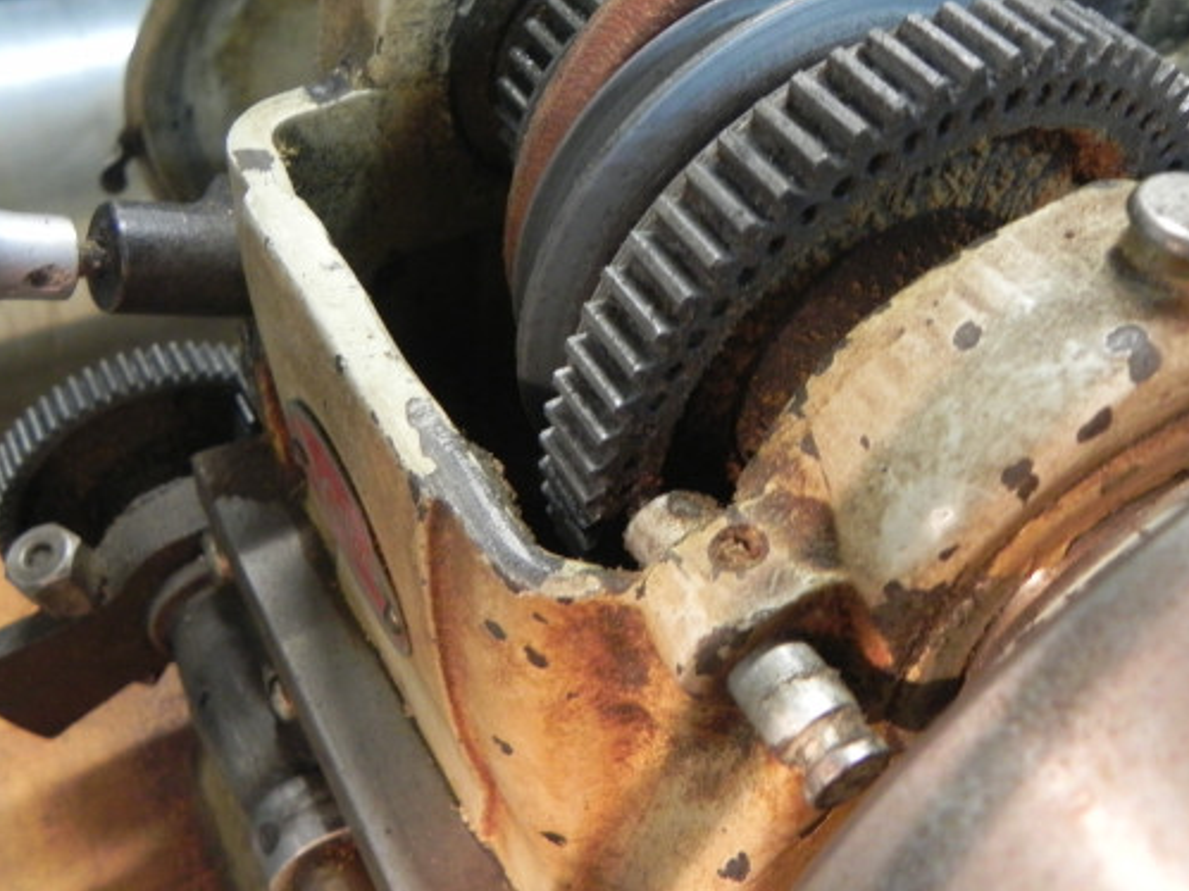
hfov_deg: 49.0
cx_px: 594
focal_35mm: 38
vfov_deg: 37.7
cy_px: 437
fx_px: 1305
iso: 400
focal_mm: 4.6
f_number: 2.8
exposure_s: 1/13
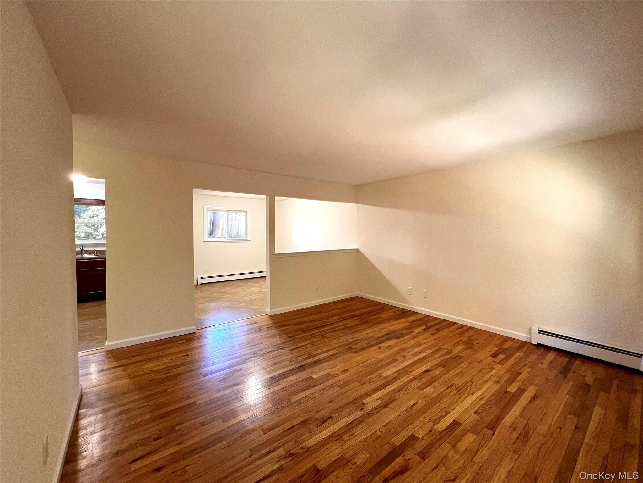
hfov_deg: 106.2
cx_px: 322
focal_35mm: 13
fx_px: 241
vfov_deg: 89.9
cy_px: 242
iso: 200
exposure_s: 1/60
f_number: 1.8
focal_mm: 1.57
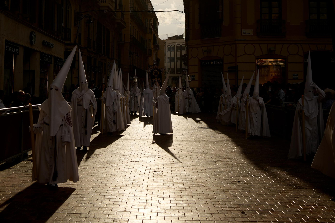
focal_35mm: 35
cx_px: 168
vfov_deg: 37.9
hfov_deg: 54.4
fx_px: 326
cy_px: 112
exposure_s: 1/8000
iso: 100
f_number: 3.5
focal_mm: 35
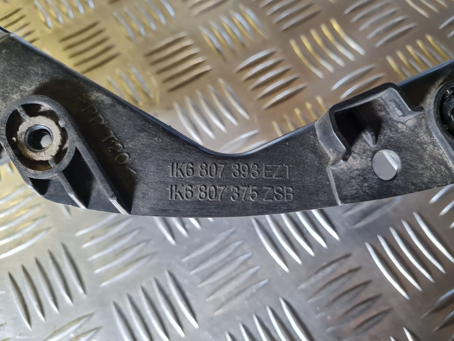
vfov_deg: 53.1
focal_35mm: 26
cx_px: 227
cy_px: 170
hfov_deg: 67.3
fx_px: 341
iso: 160
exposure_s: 1/50
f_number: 1.8
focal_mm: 5.4
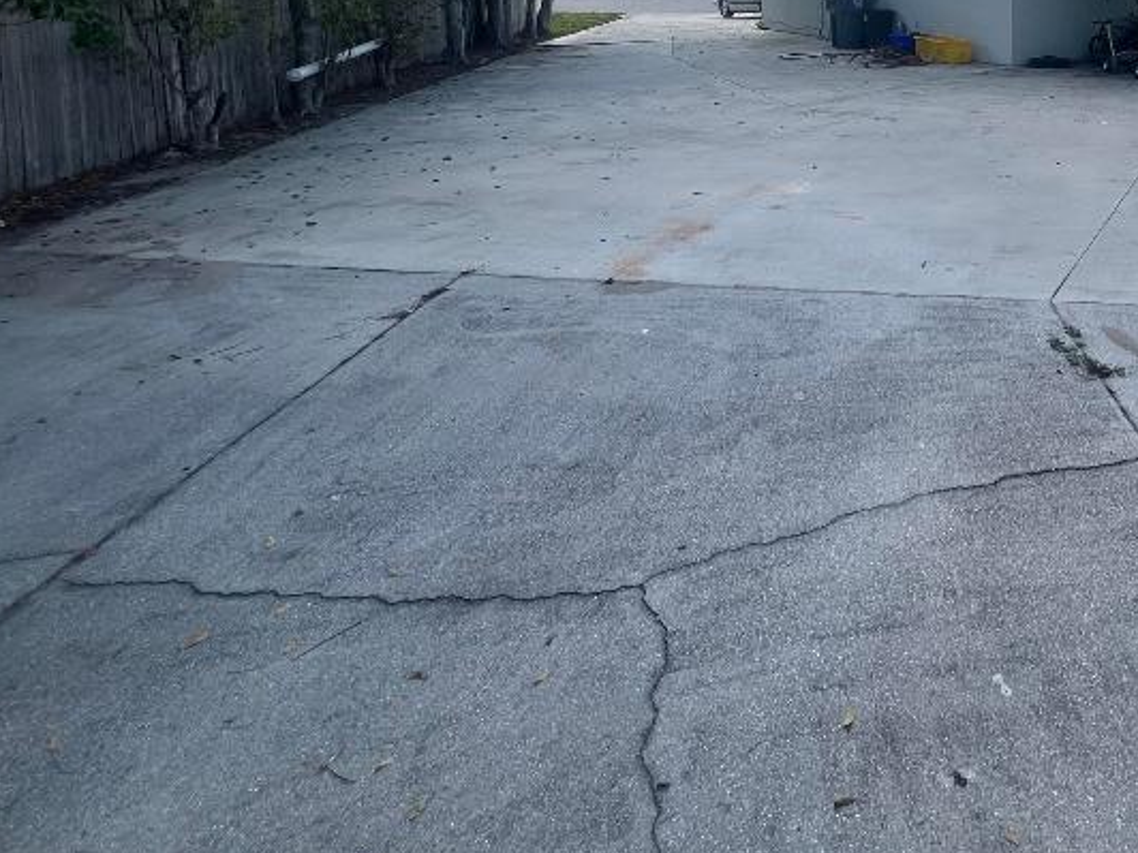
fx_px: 822
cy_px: 56
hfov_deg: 61.2
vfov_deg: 48.0
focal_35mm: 25
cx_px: 971
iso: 32
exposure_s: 1/699
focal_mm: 1.57
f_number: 1.8
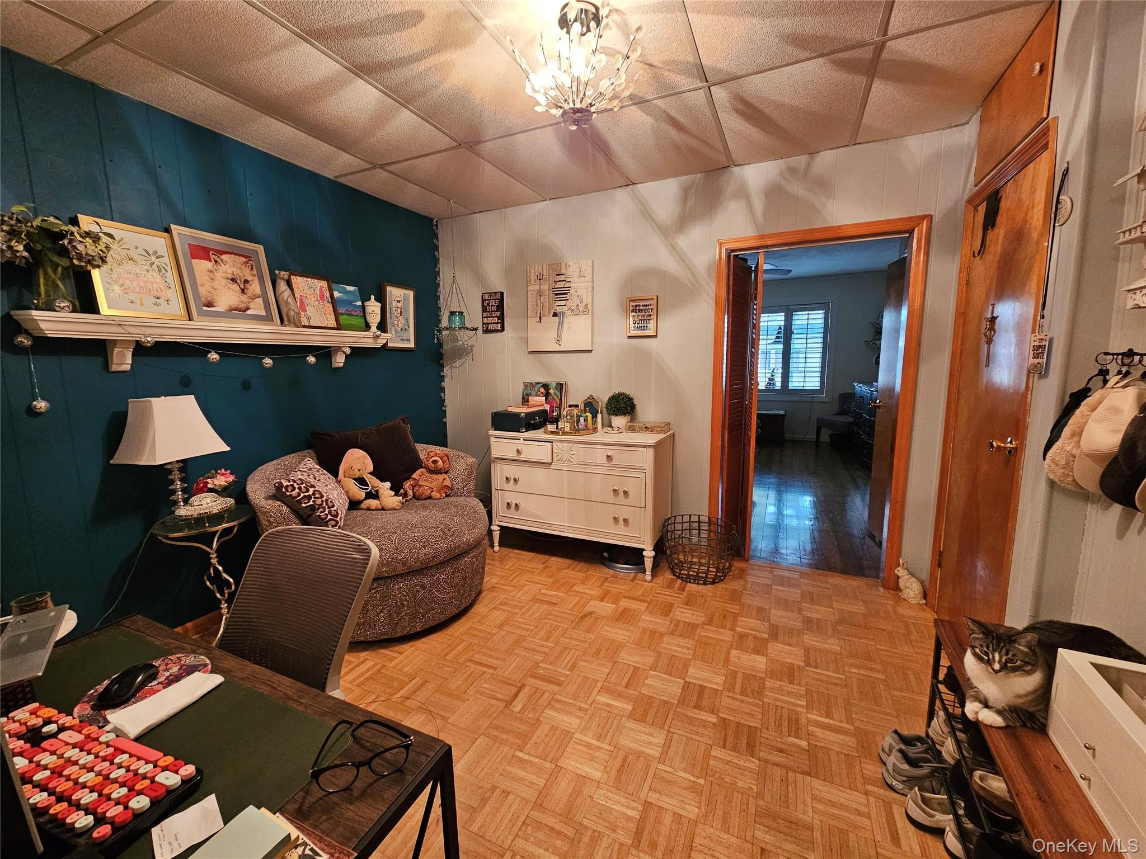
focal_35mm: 13
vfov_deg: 89.9
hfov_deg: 106.2
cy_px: 430
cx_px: 573
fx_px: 430
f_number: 2.2
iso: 500
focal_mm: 2.2
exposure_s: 1/30
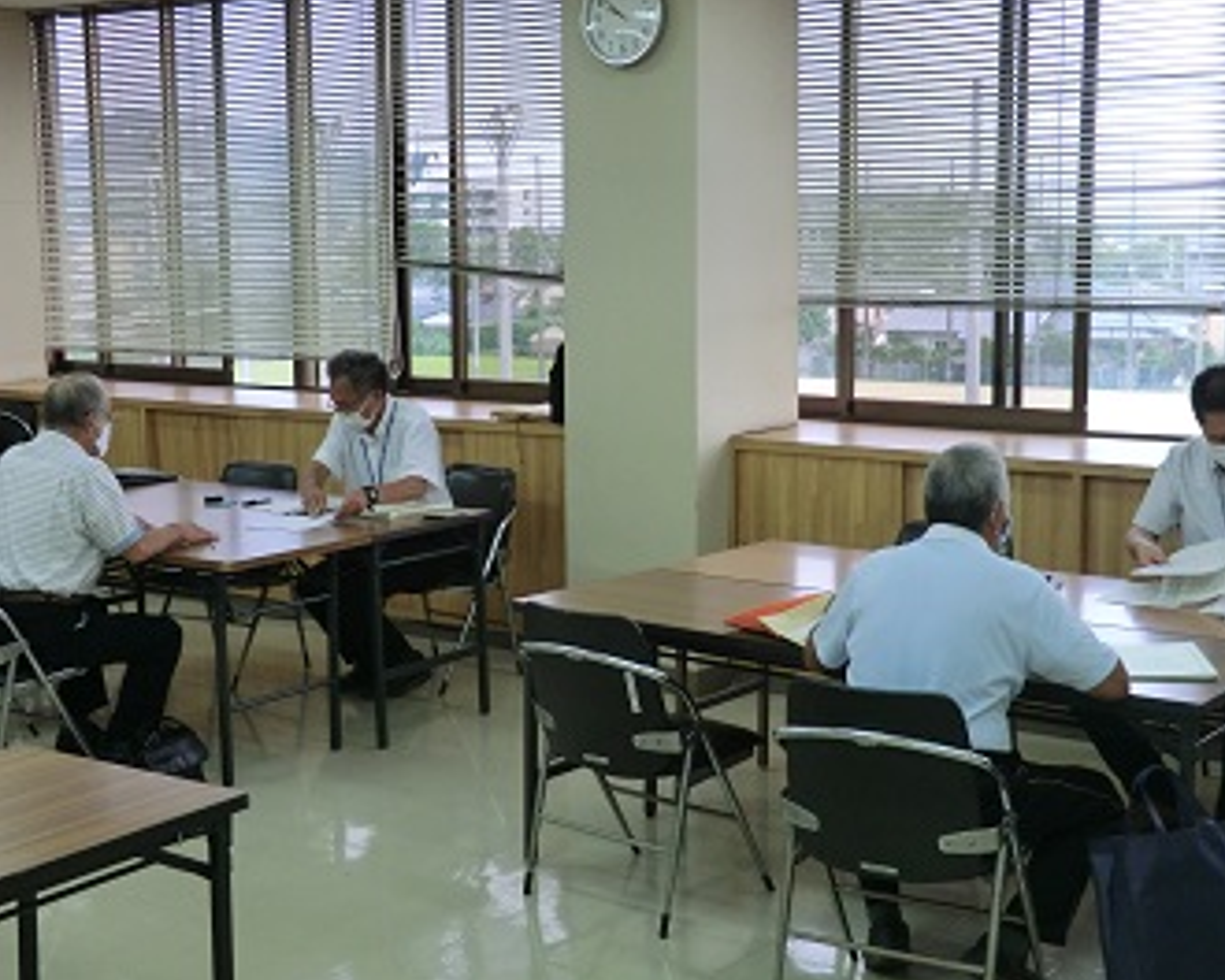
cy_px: 486
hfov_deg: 37.3
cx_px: 664
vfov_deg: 30.3
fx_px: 1813
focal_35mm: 50
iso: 250
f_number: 4
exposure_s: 1/60
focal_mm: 8.4
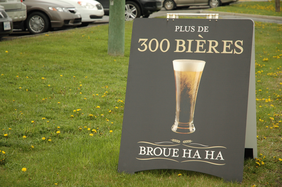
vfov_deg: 13.0
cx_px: 141
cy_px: 94
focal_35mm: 105
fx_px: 822
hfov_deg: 19.5
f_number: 4.5
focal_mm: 70
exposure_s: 1/800
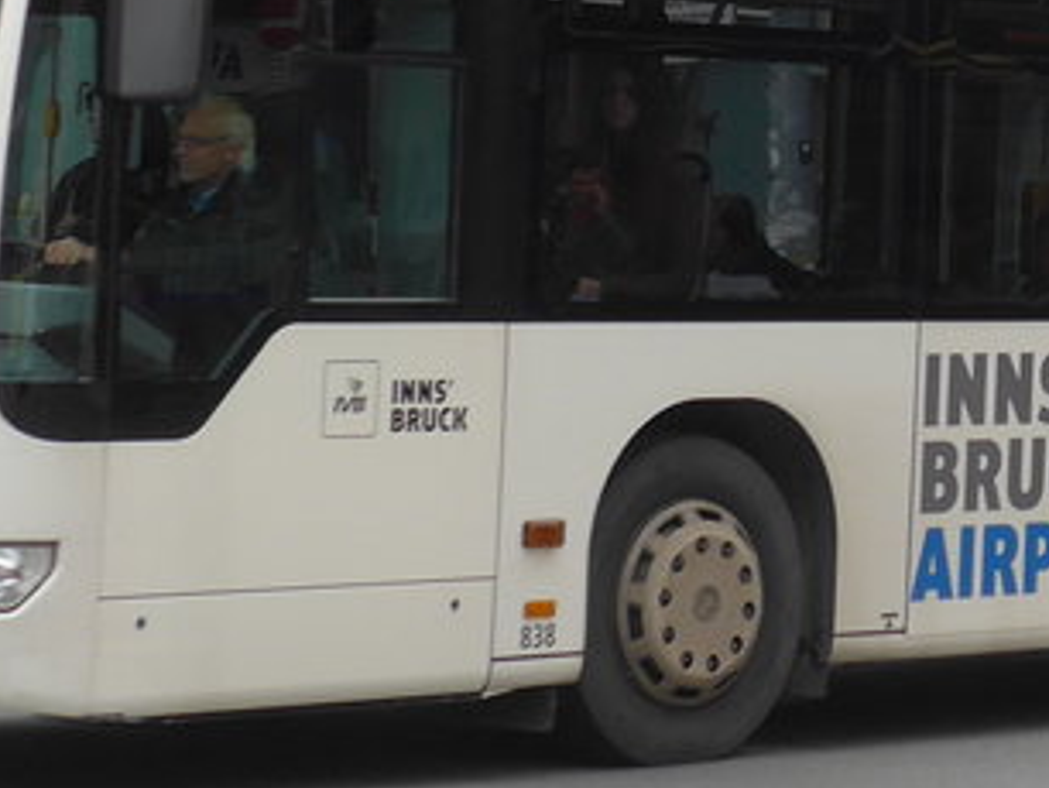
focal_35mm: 192
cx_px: 1148
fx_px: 5823
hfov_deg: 10.2
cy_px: -267
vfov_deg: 7.6
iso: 125
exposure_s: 1/250
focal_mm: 10.1
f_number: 3.2
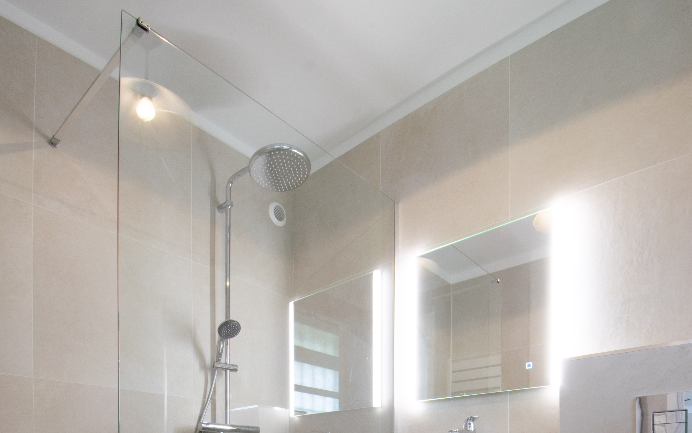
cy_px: 484
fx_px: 434
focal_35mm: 23
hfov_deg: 77.2
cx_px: 346
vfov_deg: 41.4
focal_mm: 10
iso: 100
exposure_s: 1/1.25
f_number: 16
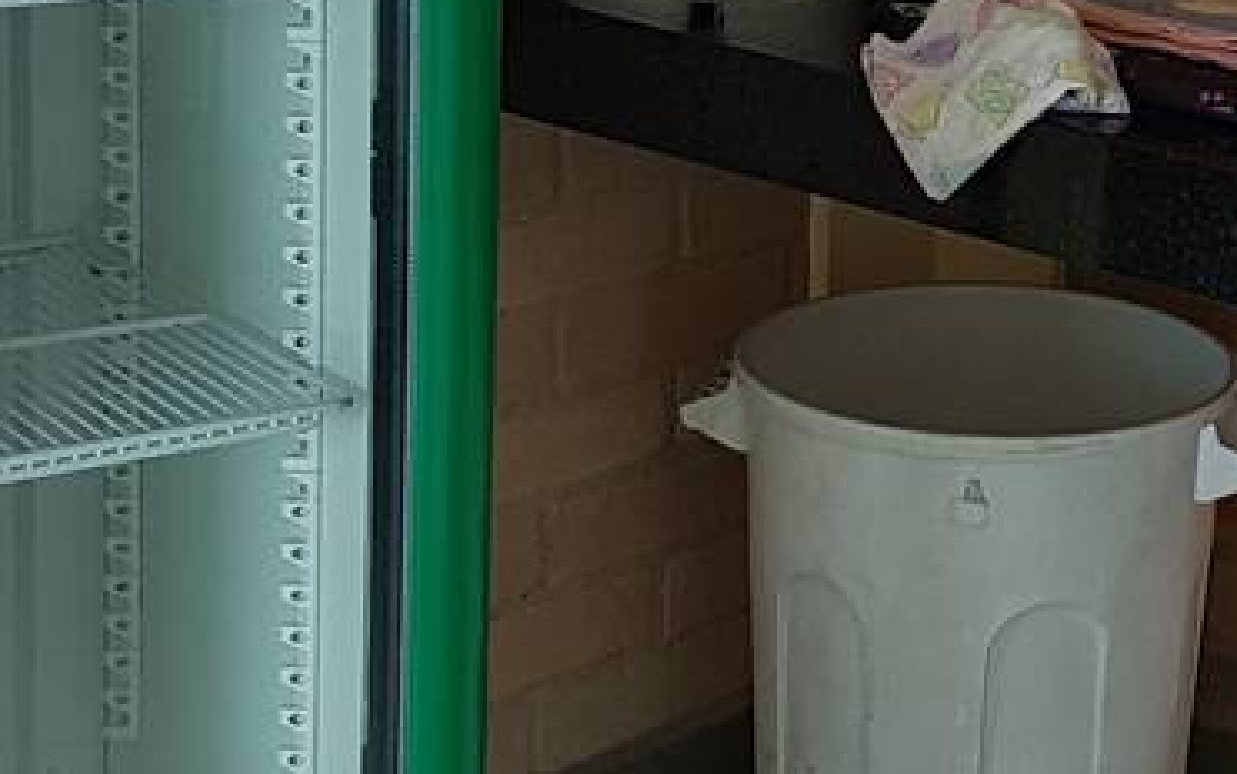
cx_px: 1220
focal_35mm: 107
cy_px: -7
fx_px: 3608
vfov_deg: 12.1
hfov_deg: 19.0
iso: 50
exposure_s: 1/124
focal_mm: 4.2
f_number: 1.7
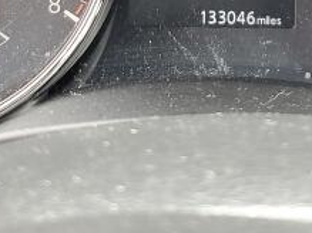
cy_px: -99
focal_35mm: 95
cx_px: 211
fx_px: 856
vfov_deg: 14.6
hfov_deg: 20.6
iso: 87
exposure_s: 1/60.2
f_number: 1.5
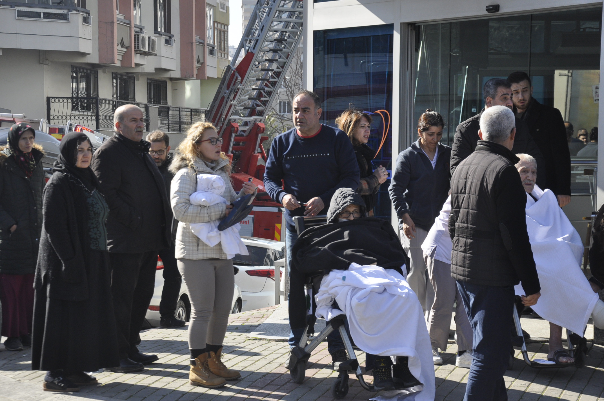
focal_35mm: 93
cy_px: 200
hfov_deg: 21.9
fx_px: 1558
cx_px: 302
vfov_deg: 14.7
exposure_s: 1/1000
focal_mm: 62
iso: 640
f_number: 8
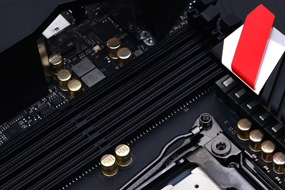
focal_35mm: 126
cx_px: 307
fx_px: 998
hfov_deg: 15.8
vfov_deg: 10.8
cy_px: 194
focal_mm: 50
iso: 200
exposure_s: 1/100
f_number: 16
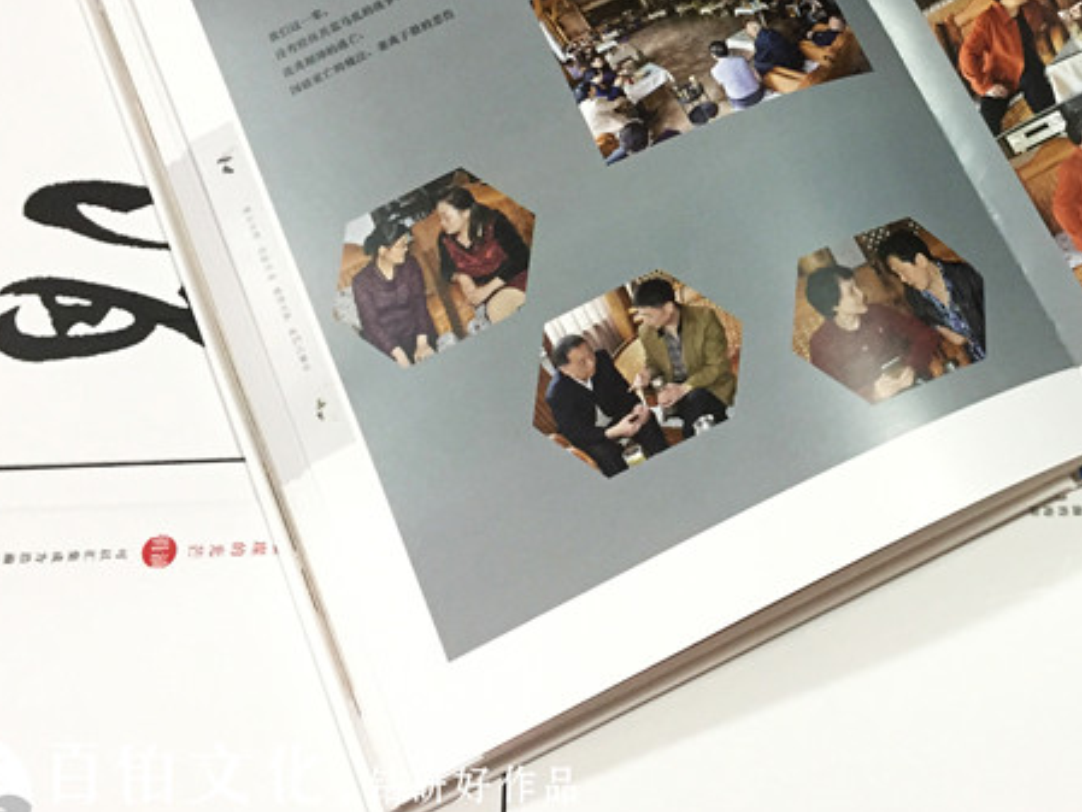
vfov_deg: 28.0
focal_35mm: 51
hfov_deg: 36.5
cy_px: 171
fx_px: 1595
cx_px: 819
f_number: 2.2
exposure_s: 1/25
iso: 250
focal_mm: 4.15
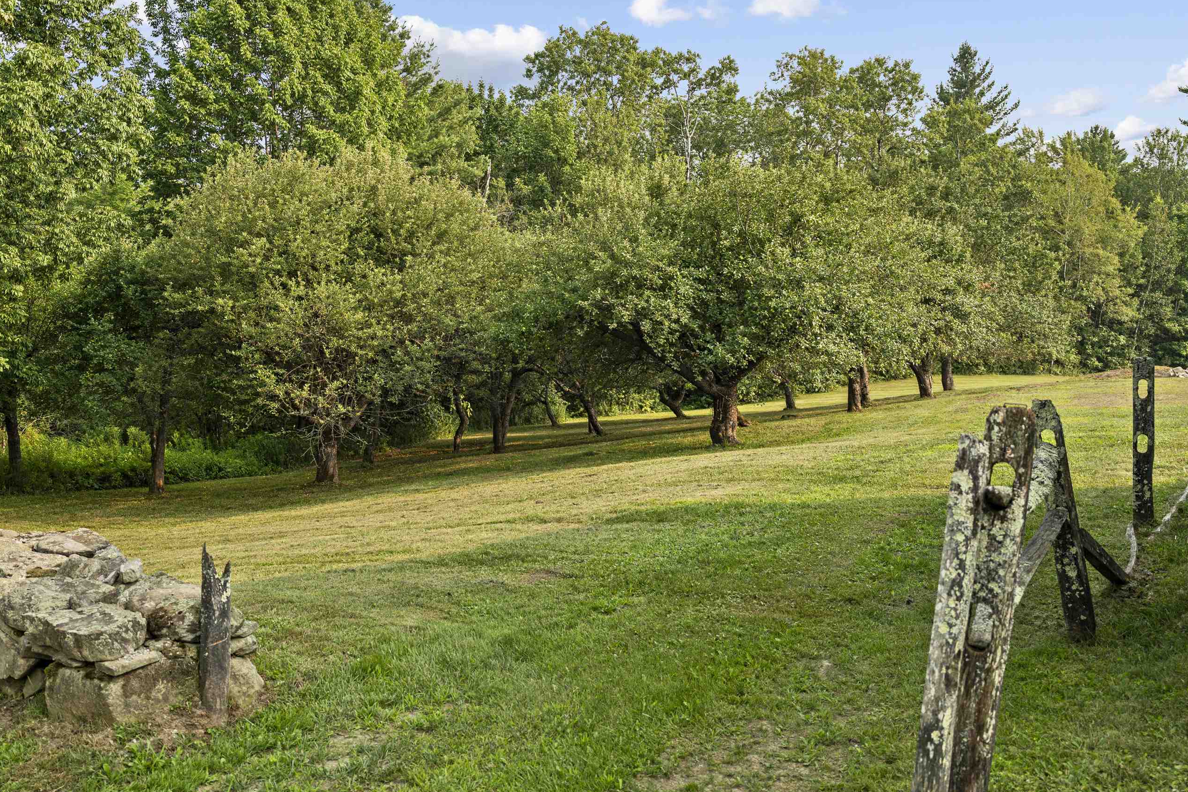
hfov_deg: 54.2
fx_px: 1155
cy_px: 357
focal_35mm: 35
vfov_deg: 37.8
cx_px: 505
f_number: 4
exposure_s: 1/500
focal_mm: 29
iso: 250
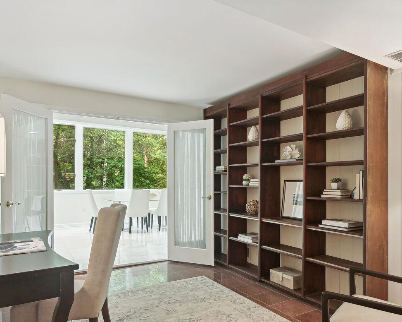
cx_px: 232
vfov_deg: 54.9
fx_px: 307
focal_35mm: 26
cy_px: 192
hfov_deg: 66.0
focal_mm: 15.5
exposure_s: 1/5
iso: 200
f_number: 8
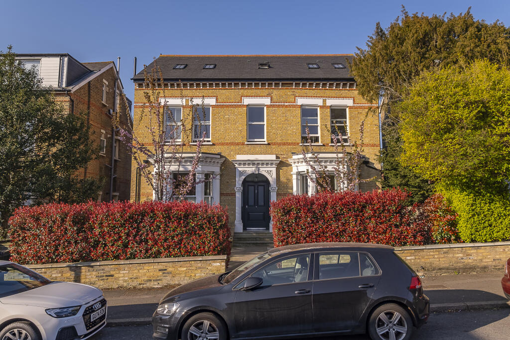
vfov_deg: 55.1
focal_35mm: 23
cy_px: 170
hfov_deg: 76.1
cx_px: 255
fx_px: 326
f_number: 7.1
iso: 320
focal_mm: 15.1
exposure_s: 1/320
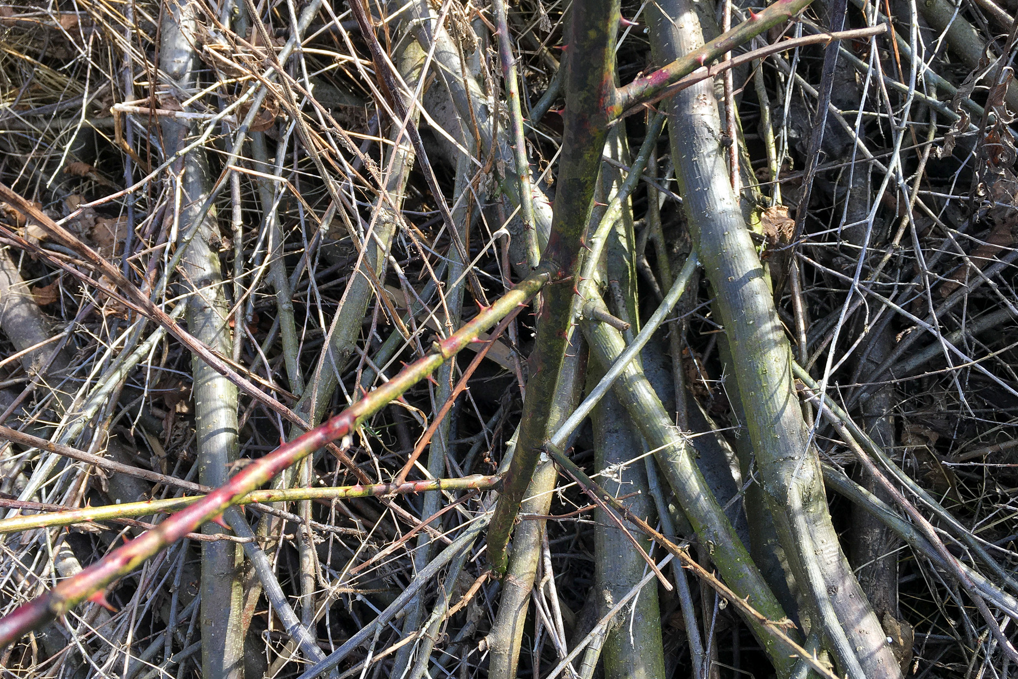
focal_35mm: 31
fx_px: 876
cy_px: 365
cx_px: 504
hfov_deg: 60.3
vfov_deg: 42.3
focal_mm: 4.15
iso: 25
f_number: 2.2
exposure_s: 1/200
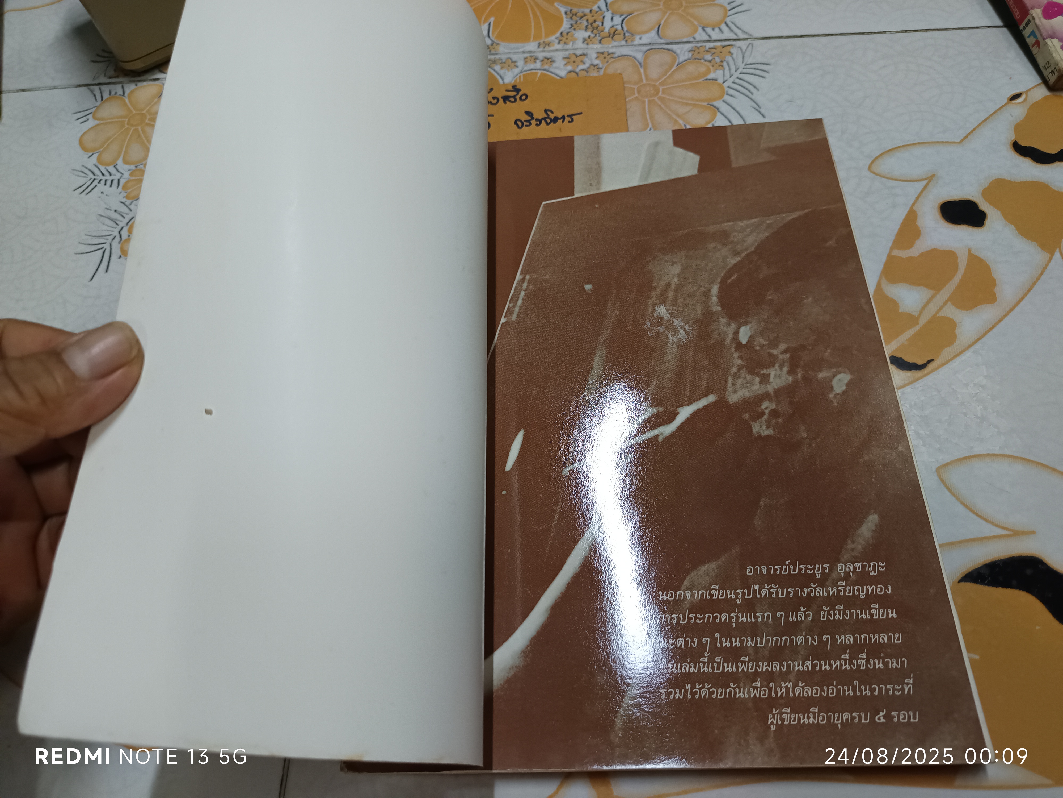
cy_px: 399
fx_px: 737
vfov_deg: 56.8
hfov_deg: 71.6
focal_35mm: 24
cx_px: 532
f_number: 1.7
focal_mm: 5.31
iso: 999
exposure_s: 1/50
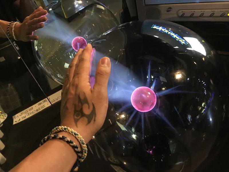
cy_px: 86
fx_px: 192
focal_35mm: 29
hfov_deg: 61.7
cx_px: 114
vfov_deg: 48.2
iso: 160
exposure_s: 1/4
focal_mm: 4.15
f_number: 2.2
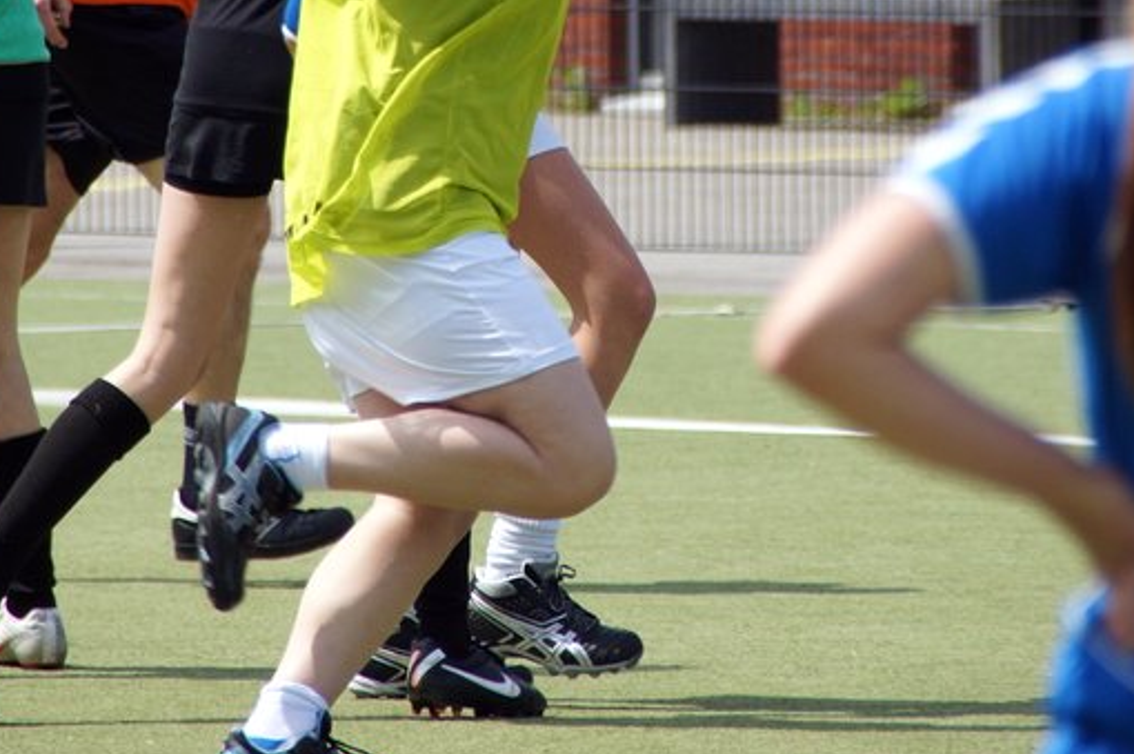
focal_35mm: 693
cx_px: 643
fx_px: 21808
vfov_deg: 2.0
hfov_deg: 3.0
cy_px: 63
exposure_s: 1/1000
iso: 250
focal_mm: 230
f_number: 6.3
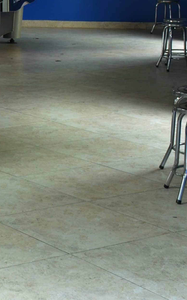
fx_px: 881
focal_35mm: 108
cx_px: -228
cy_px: -69
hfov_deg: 10.7
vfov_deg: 18.2
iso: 200
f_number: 13
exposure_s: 1/4
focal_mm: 18
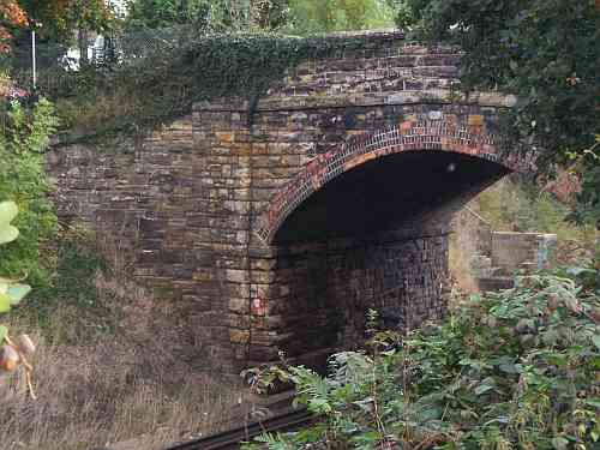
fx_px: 2028
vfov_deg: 12.7
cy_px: 225
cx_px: 300
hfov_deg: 16.8
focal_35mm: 117
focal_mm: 19.2
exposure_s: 1/125
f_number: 4.4
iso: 200
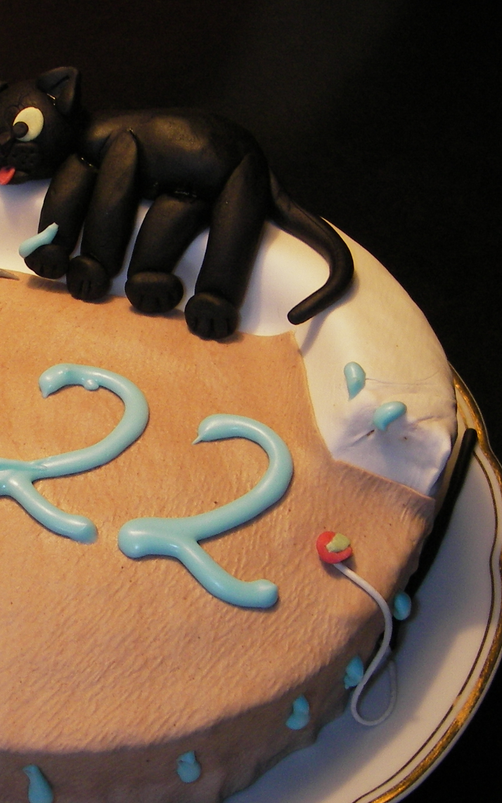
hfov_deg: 21.3
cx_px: 77
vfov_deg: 34.0
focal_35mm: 60
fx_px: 1314
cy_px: 443
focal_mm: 6.3
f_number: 3.3
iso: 100
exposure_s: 1/30
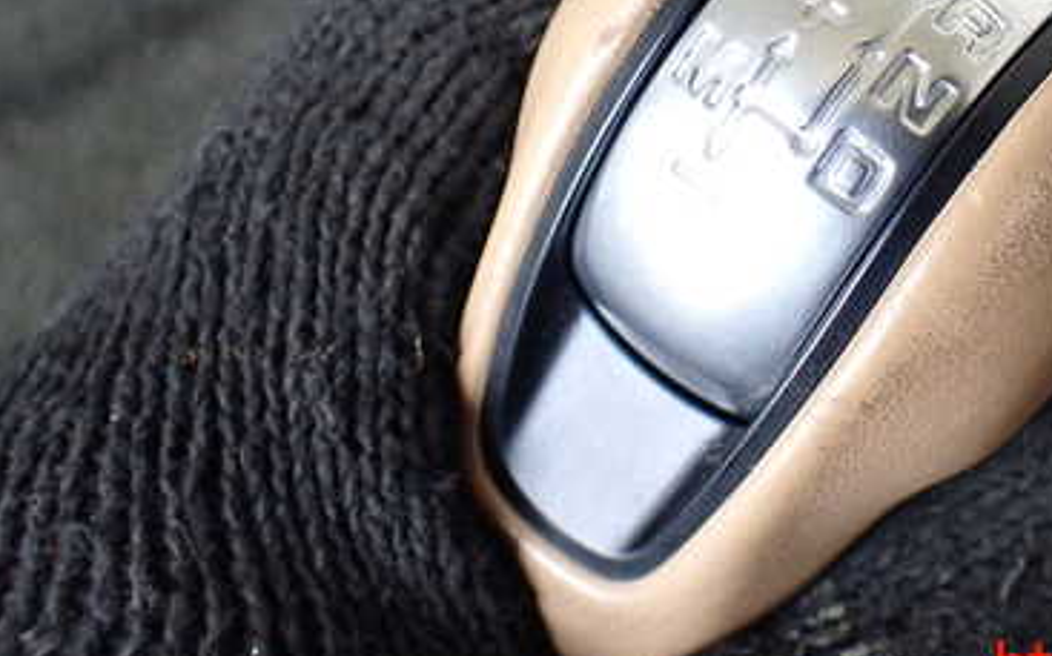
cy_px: 60
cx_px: 783
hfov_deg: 38.0
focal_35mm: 52
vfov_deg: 24.1
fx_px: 1490
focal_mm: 5.4
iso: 320
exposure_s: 1/125
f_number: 2.3
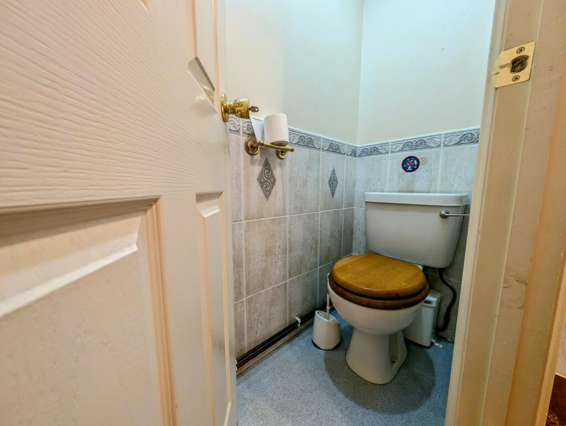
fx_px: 196
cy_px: 213
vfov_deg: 94.6
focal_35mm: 12
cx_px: 283
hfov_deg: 110.5
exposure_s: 1/33.3
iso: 54
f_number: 1.95
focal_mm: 2.23
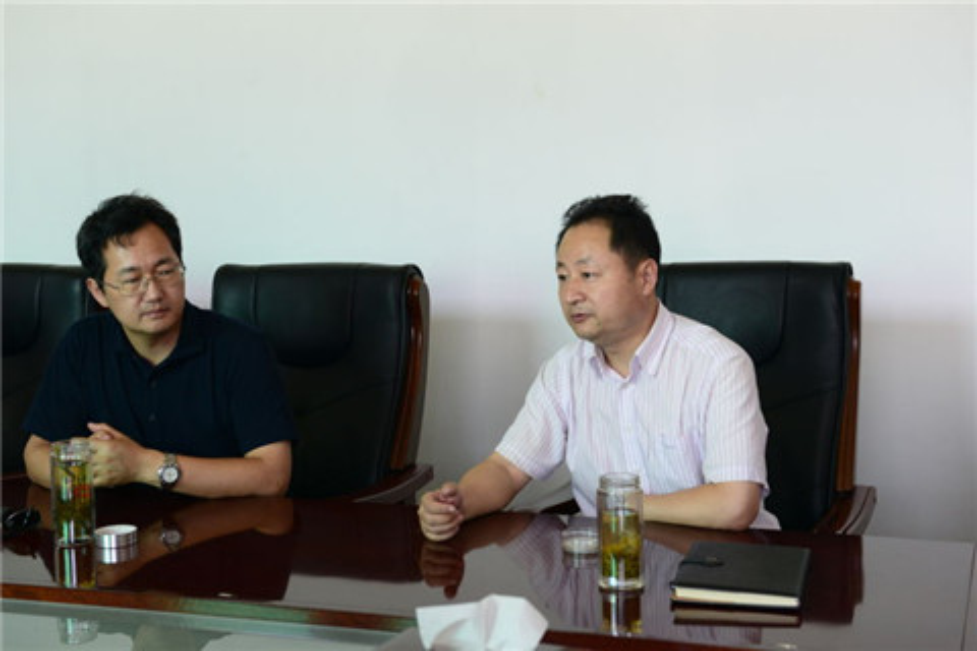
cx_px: 488
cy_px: 326
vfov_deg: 24.6
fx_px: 1493
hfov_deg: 36.2
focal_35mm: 55
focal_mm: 55
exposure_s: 1/125
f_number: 5.6
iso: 1250
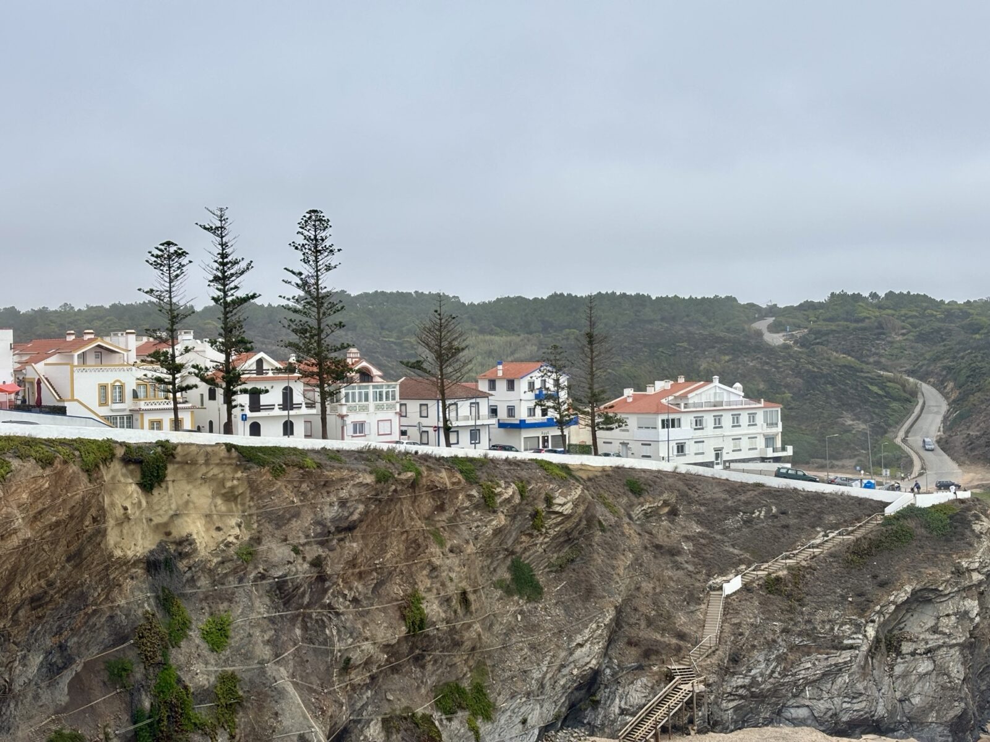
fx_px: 1487
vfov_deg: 28.0
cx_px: 495
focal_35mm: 52
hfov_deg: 36.8
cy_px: 371
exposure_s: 1/1092
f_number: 1.6
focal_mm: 5.96
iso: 32
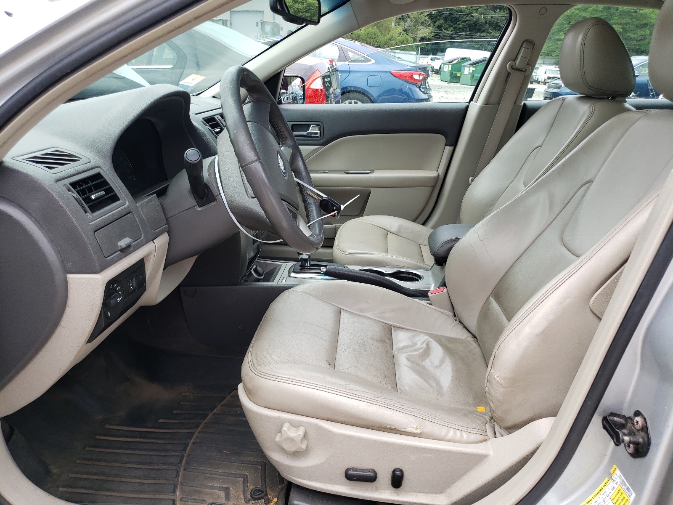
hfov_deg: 67.3
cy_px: 252
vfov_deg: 53.1
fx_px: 505
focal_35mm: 26
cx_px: 336
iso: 50
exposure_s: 1/625
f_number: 1.5
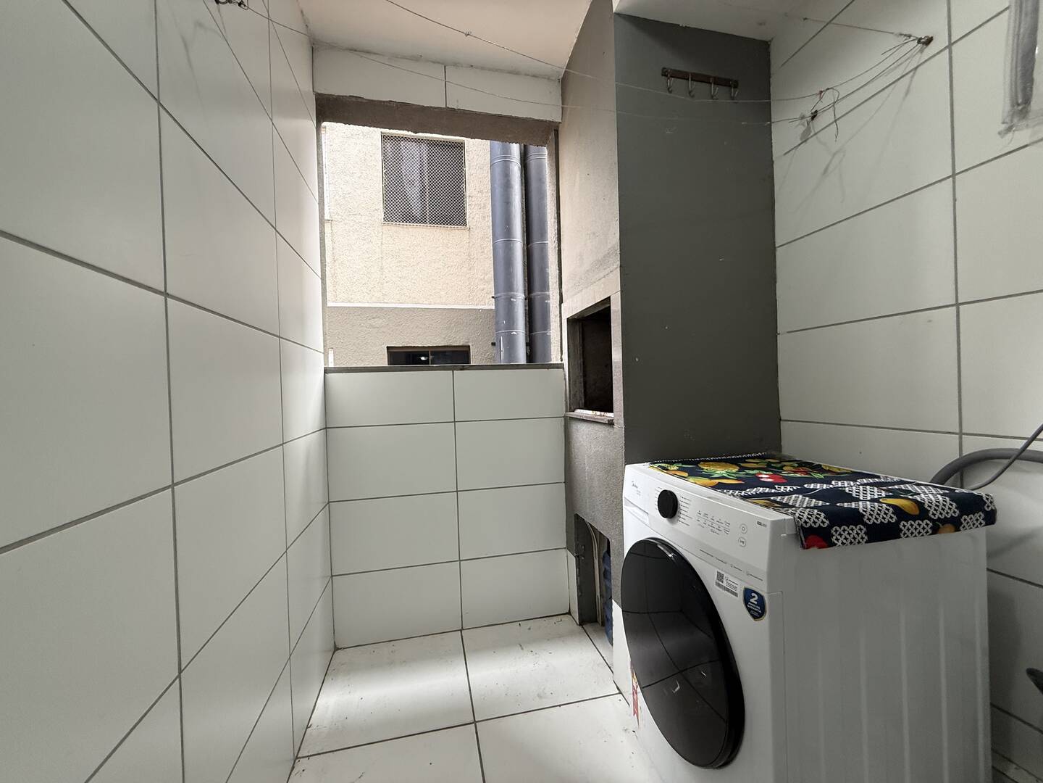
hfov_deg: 102.1
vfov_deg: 85.7
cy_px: 392
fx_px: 422
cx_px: 522
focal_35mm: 14
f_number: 2.2
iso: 200
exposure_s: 1/120
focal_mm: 2.22
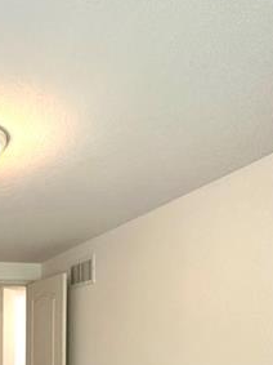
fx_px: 400
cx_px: -79
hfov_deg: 30.2
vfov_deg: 43.8
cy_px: 342
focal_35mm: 38
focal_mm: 2.22
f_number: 2.2
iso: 250
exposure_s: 1/60
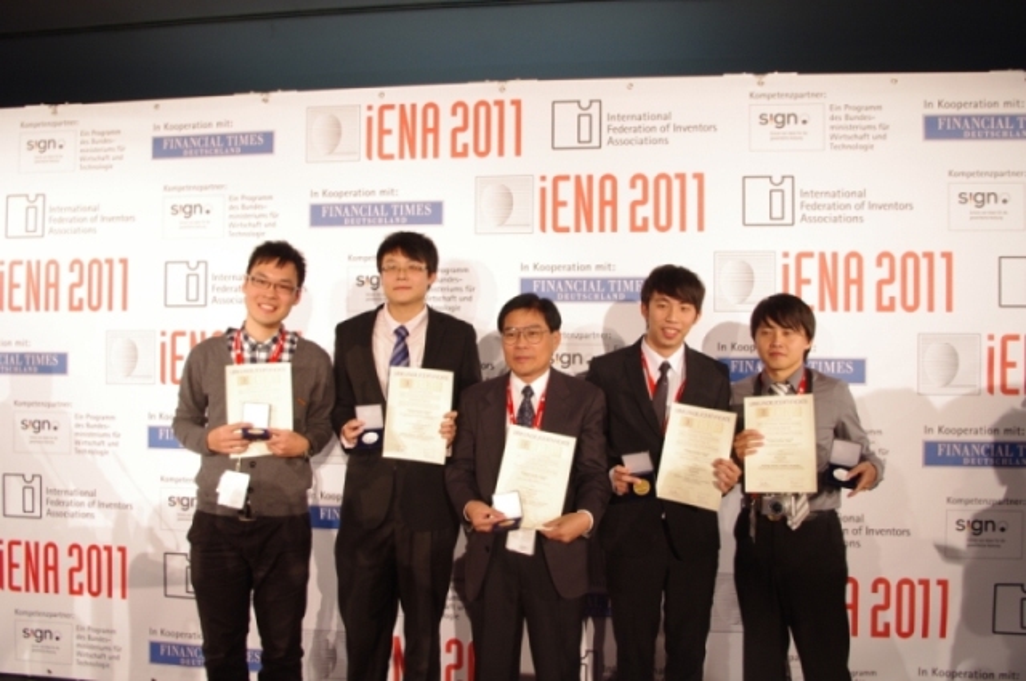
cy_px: 340
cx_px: 513
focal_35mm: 27
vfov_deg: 47.8
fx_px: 769
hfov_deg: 67.4
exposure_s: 1/6
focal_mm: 18
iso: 200
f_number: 3.5
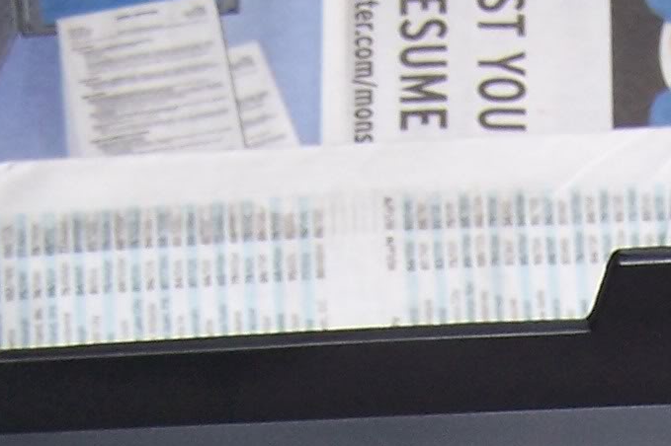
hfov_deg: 13.4
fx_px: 2794
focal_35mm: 150
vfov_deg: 8.6
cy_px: 898
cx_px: 774
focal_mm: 6.3
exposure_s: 1/60
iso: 80
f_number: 2.8
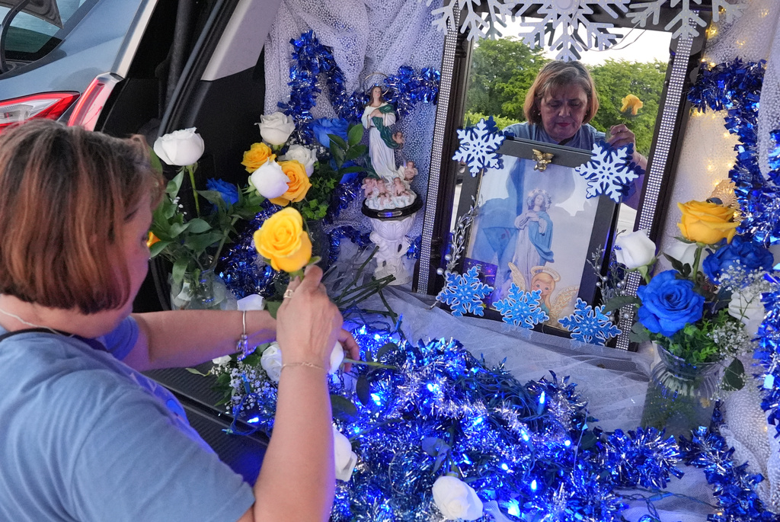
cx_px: 390
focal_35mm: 36
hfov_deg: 53.1
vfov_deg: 37.0
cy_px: 261
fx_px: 781
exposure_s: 1/200
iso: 6400
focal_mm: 24
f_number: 7.1
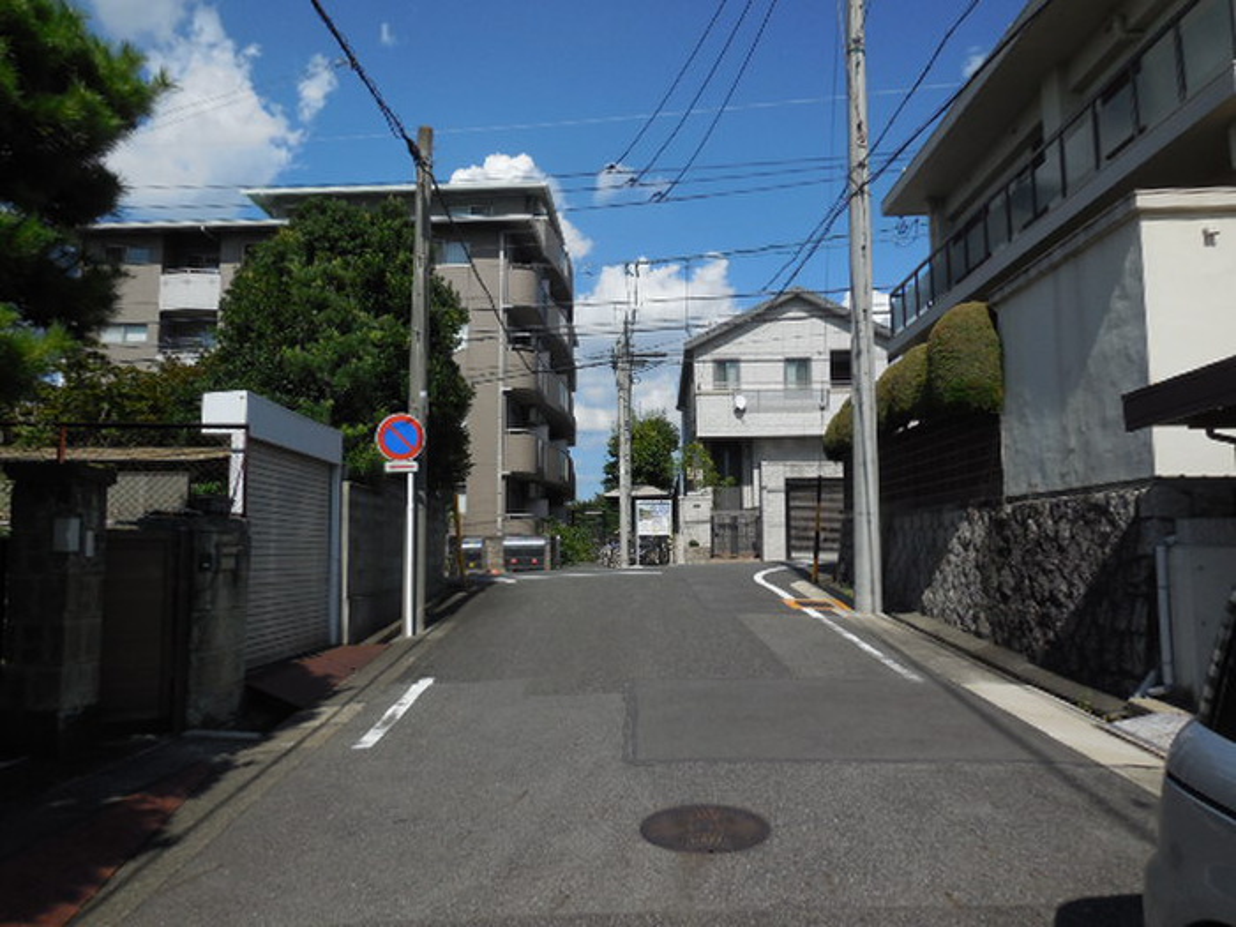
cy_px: 464
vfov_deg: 54.9
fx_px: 893
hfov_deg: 69.4
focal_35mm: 25
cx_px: 618
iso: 125
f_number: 6.2
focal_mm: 4.5
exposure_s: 1/800
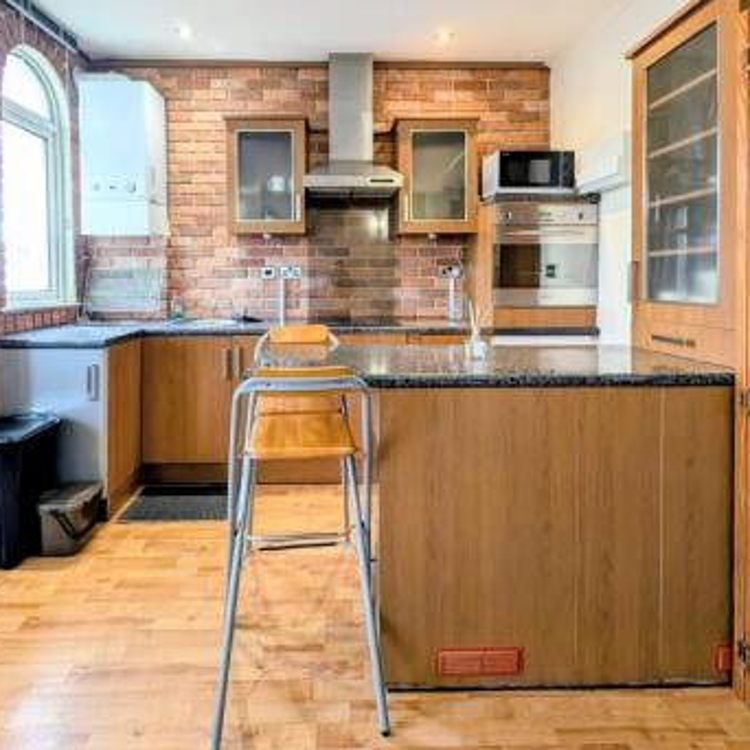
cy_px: 284
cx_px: 342
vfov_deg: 79.3
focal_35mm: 18
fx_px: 441
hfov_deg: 80.5
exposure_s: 1/33.3
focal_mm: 2.23
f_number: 1.95
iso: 113
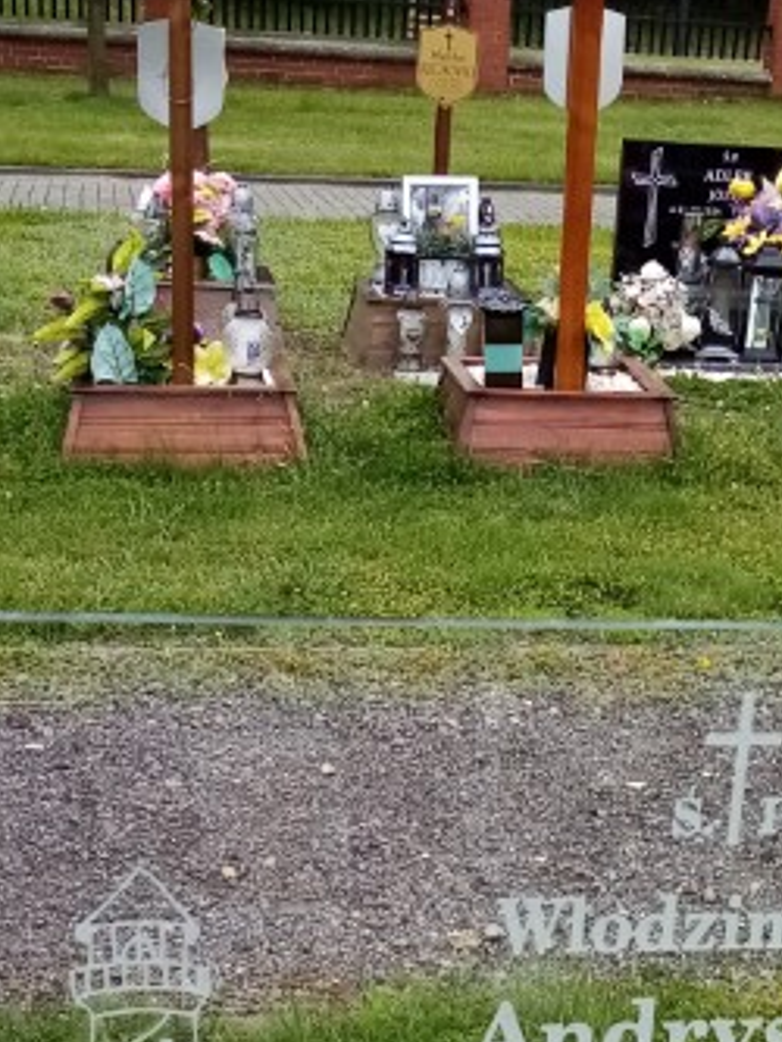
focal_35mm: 50
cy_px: 979
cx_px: 472
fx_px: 1505
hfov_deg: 29.0
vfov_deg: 35.4
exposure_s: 1/551
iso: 104
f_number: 1.8
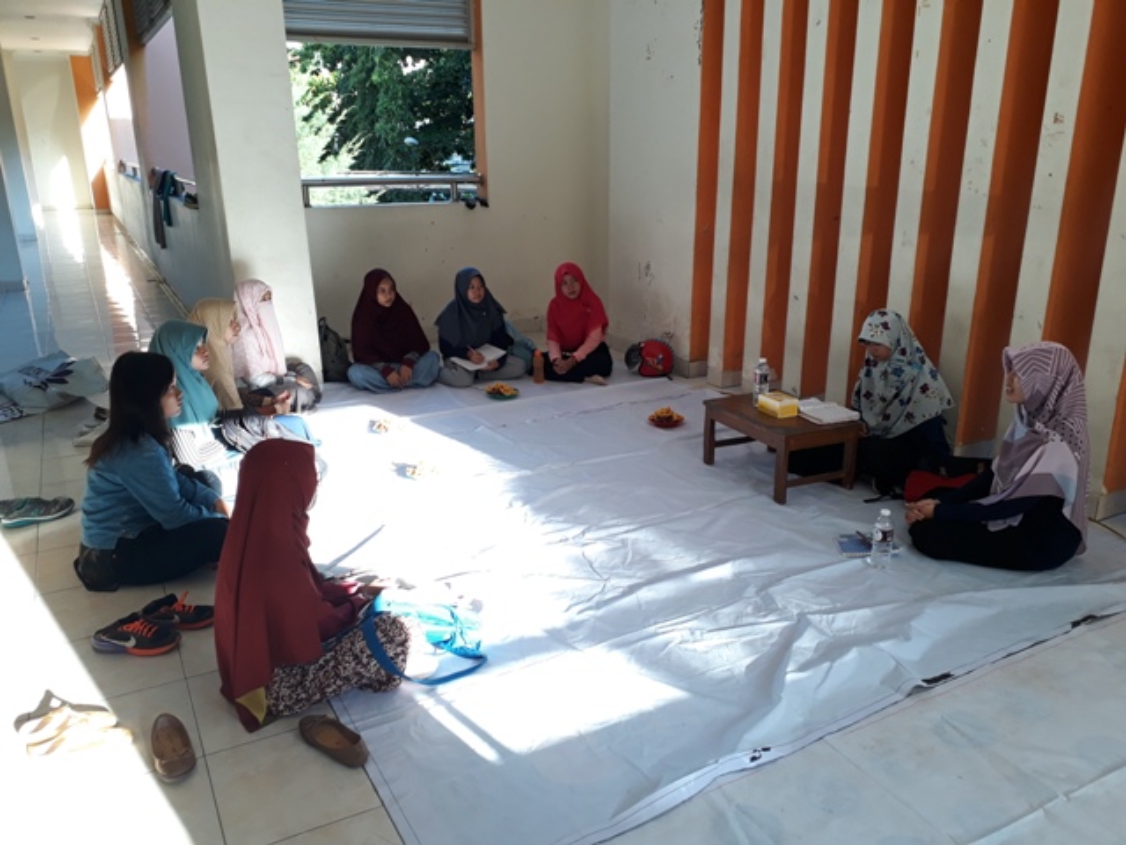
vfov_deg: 51.4
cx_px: 563
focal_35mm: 27
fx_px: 878
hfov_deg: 65.3
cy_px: 422
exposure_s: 1/100
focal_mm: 3.6
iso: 40
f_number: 1.9
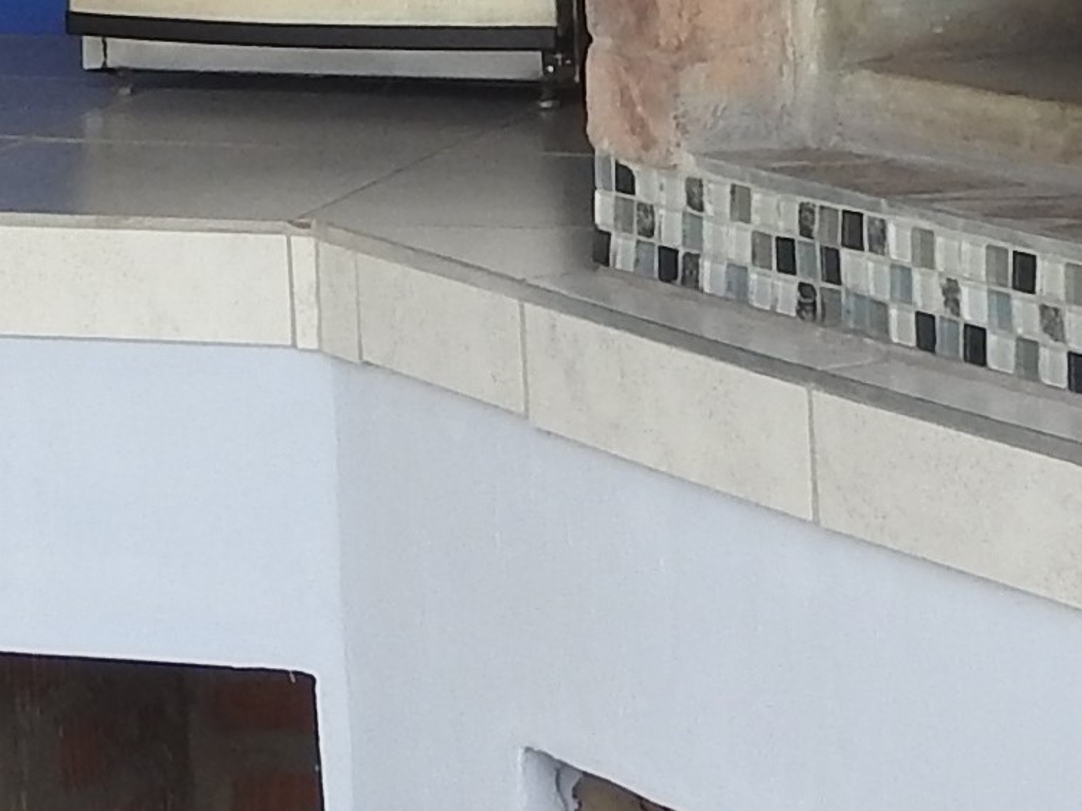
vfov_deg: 12.3
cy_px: 284
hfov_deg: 16.2
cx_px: 102
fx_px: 3750
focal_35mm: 120
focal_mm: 5
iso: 100
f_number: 3.5
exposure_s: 1/160
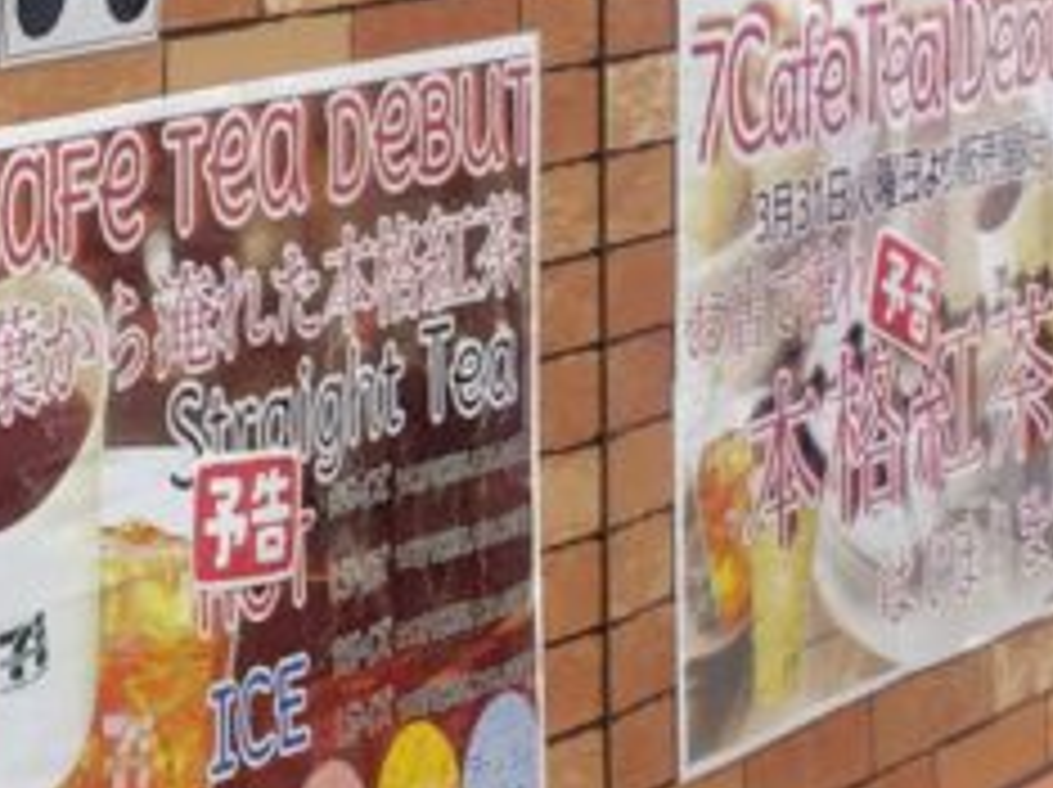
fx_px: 3829
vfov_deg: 11.2
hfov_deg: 11.7
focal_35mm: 126
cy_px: -428
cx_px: -1714
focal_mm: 5.6
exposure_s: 1/245
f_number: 1.9
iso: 50
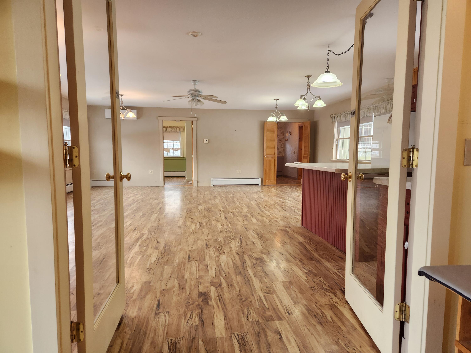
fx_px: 313
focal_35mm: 23
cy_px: 176
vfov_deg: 58.9
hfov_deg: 73.9
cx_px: 236
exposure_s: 1/120
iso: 160
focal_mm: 5.4
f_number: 1.8
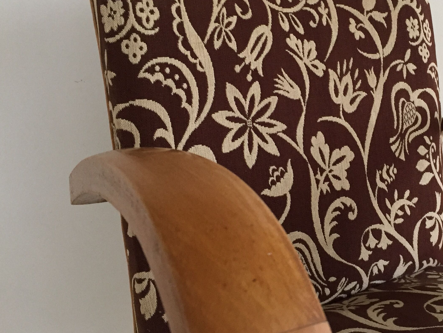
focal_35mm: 45
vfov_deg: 32.2
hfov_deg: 40.7
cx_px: 339
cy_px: 155
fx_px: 576
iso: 200
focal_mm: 4.15
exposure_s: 1/33
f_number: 2.2
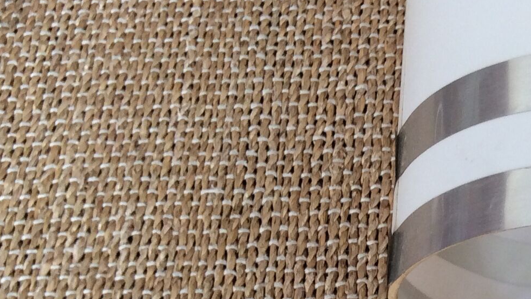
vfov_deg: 13.0
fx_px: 1295
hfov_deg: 22.2
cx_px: 542
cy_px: 293
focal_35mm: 92
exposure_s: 1/25
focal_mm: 3.3
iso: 50
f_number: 2.4
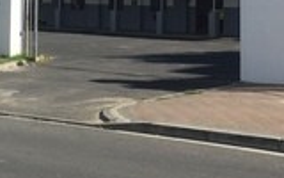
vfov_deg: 13.2
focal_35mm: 96
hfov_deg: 21.5
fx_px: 743
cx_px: 89
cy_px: -45
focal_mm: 4.15
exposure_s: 1/3049
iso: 32
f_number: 2.2
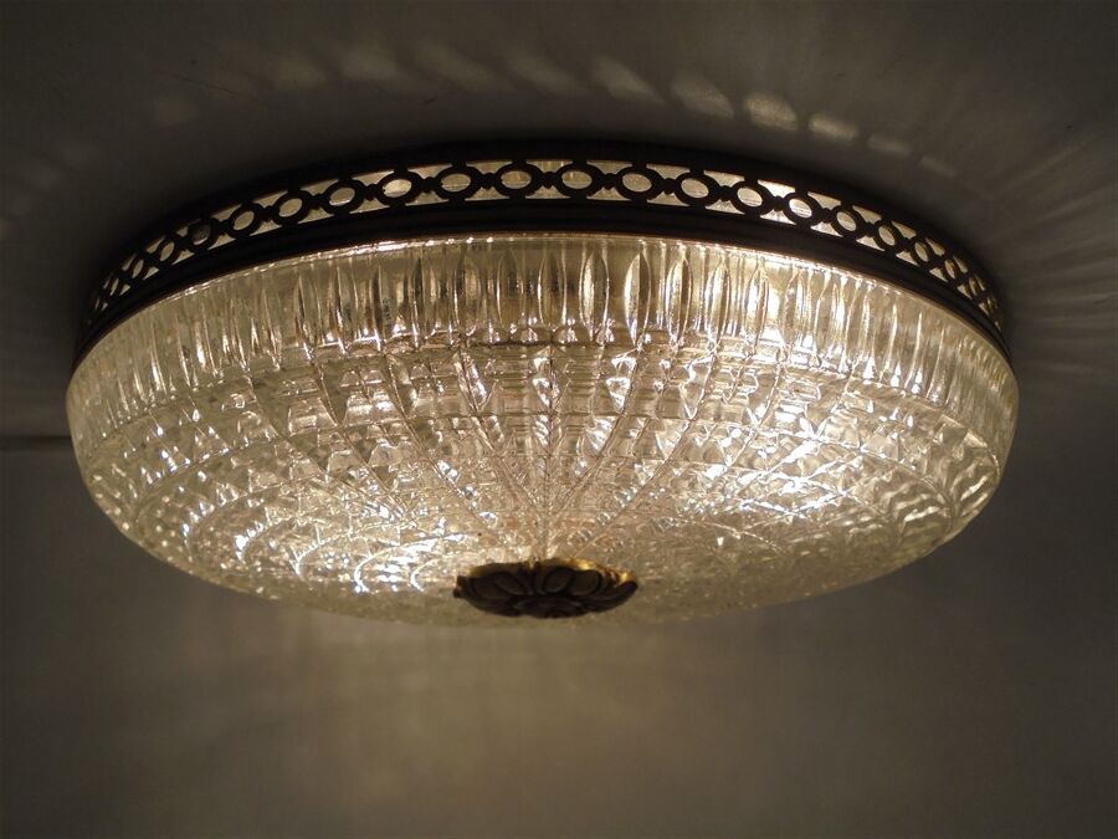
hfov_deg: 49.0
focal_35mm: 38
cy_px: 420
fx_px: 1227
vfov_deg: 37.7
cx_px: 559
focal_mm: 6.9
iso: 100
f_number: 4.2
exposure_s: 1/320
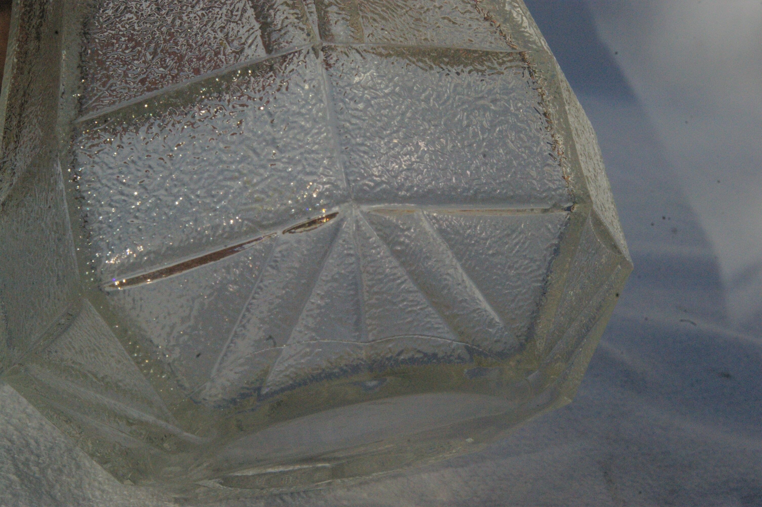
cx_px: 381
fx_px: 825
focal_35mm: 39
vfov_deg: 34.1
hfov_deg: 49.6
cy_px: 254
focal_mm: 26
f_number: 16
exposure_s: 1/1000
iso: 1600
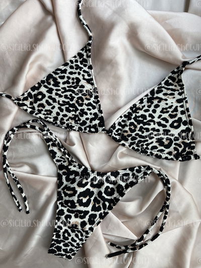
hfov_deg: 53.1
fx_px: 201
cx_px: 100
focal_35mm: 26
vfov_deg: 67.3
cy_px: 134
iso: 40
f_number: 1.6
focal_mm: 5.1
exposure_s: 1/121
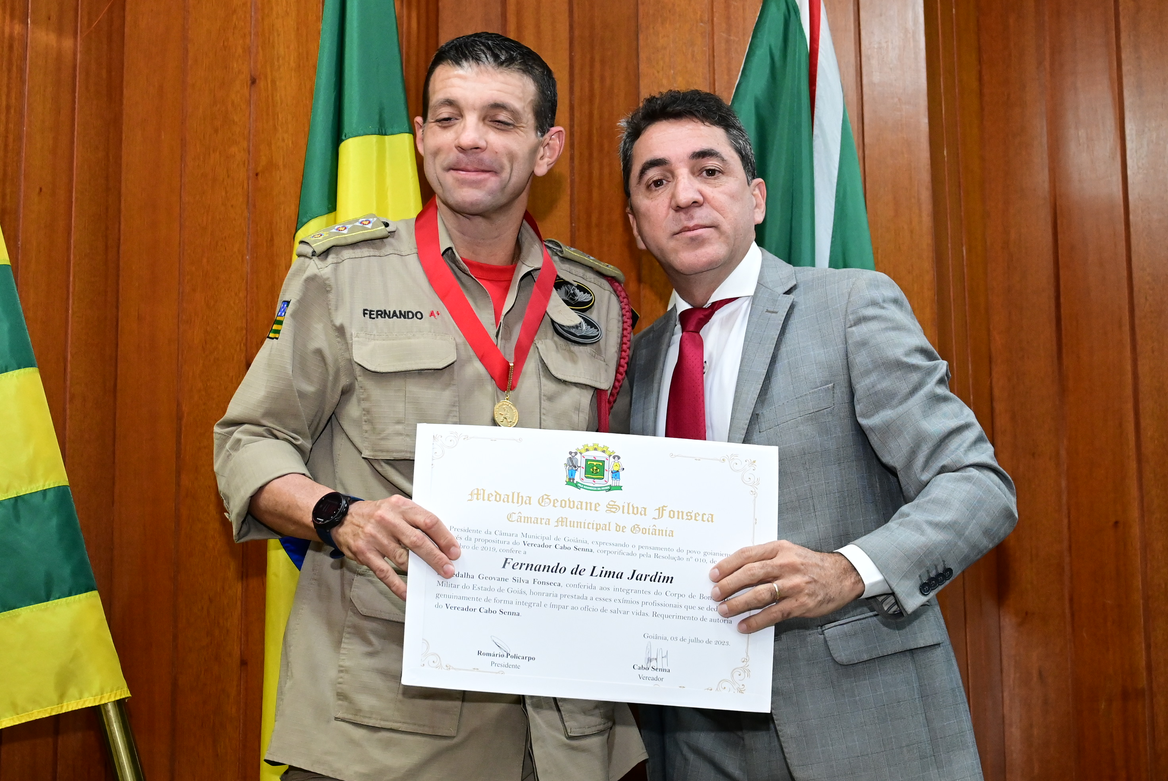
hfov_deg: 31.4
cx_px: 584
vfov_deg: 21.3
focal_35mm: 64
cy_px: 390
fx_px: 2078
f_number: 4.5
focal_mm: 43
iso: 4000
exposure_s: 1/125
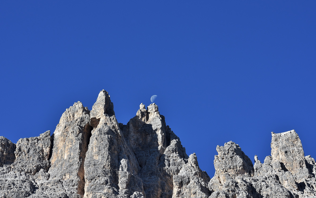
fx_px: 904
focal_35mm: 105
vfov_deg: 12.5
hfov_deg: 19.8
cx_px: 157
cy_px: 99
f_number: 13
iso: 100
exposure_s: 1/100
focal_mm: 68
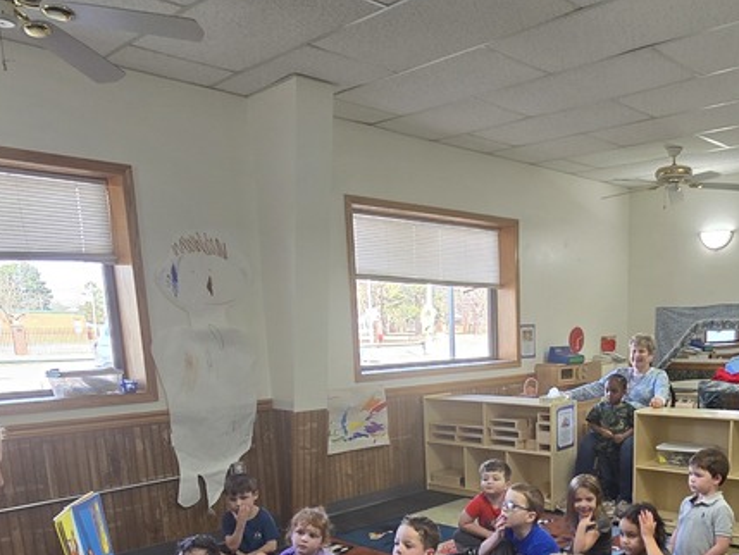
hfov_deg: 57.2
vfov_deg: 42.5
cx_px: 484
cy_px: 477
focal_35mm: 31
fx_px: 662
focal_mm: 2.2
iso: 125
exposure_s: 1/60
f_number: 2.2
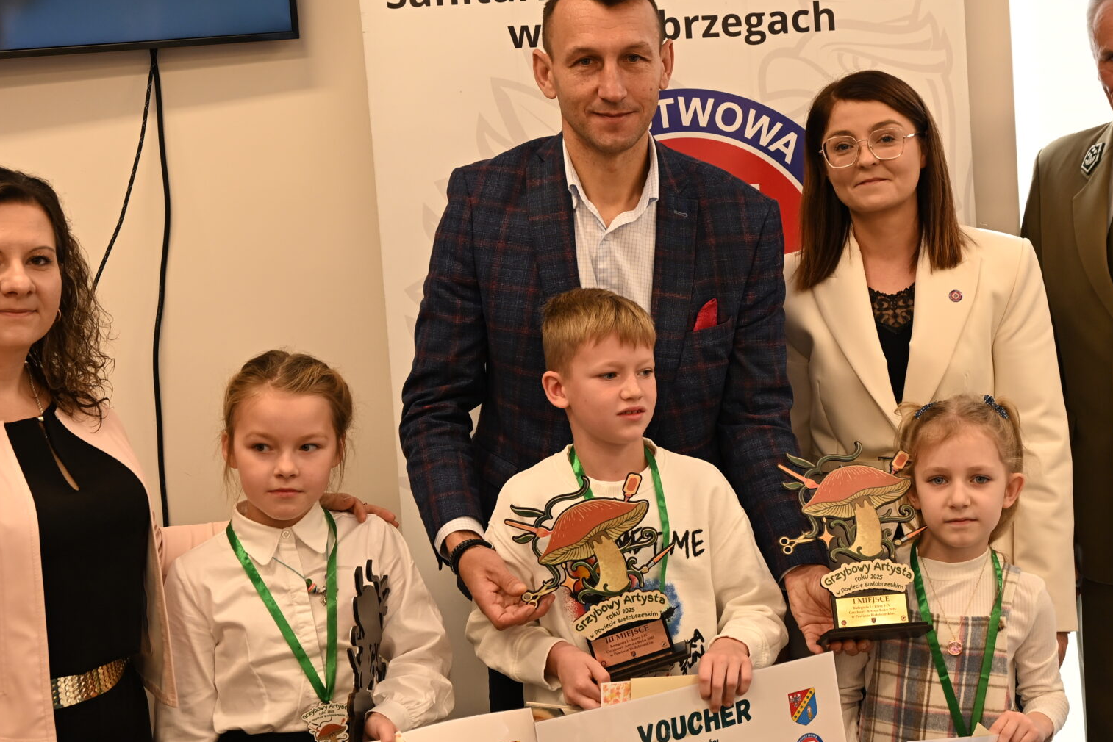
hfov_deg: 28.3
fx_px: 2195
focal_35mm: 71
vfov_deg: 19.2
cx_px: 745
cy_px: 331
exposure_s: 1/60
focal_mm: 42
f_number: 5.6
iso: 450
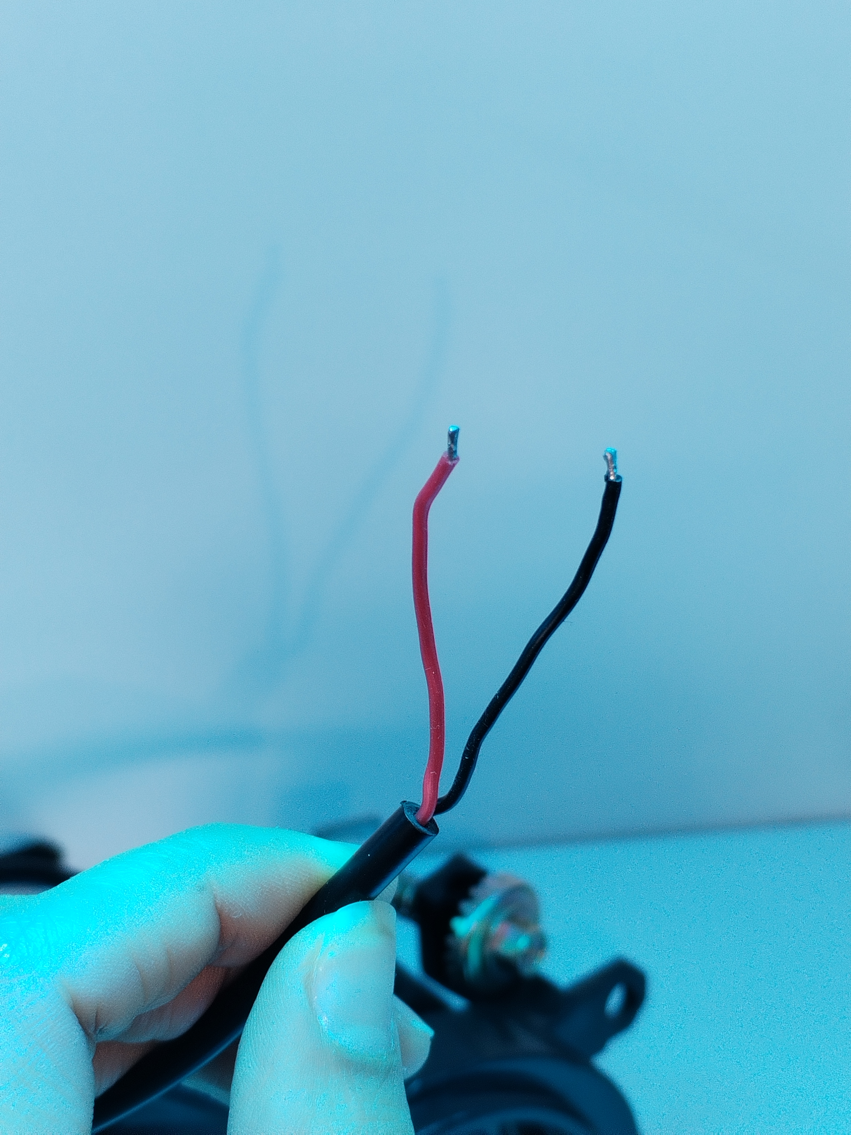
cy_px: 568
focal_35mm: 51
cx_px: 426
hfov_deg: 28.6
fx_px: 1672
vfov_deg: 37.5
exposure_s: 1/120
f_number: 1.8
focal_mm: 4.75
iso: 206
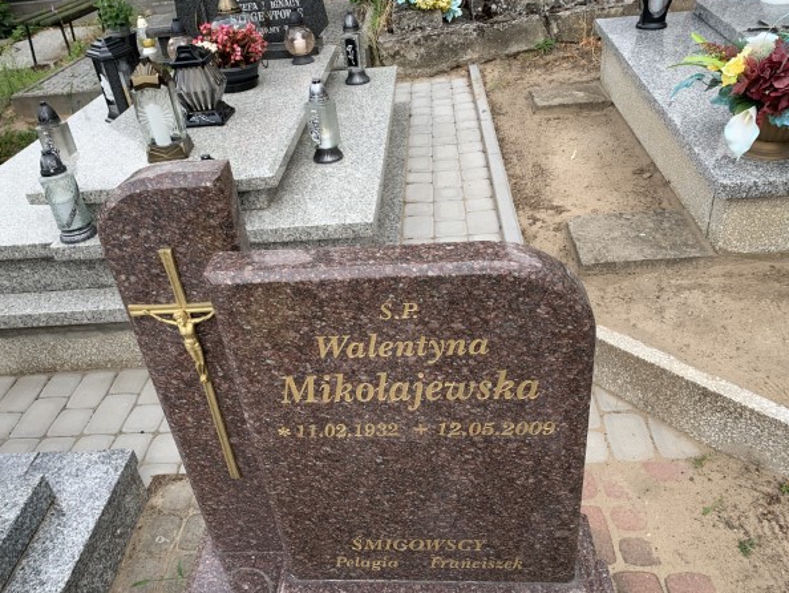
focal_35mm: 28
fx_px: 638
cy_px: 283
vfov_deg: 49.8
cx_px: 398
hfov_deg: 63.4
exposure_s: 1/936
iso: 25
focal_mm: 4.25
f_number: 1.8
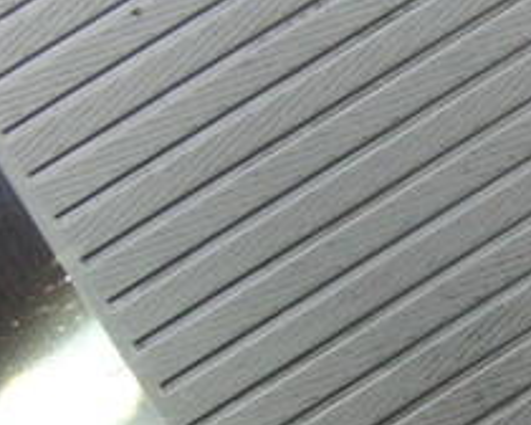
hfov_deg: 17.2
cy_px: 276
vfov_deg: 14.0
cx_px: 501
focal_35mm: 110
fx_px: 1729
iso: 320
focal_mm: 6.42
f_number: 3.6
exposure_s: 1/80
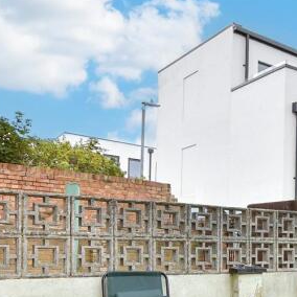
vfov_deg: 35.3
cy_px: 249
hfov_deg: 31.7
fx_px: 447
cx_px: 342
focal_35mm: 46
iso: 800
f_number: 8
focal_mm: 10
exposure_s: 1/100
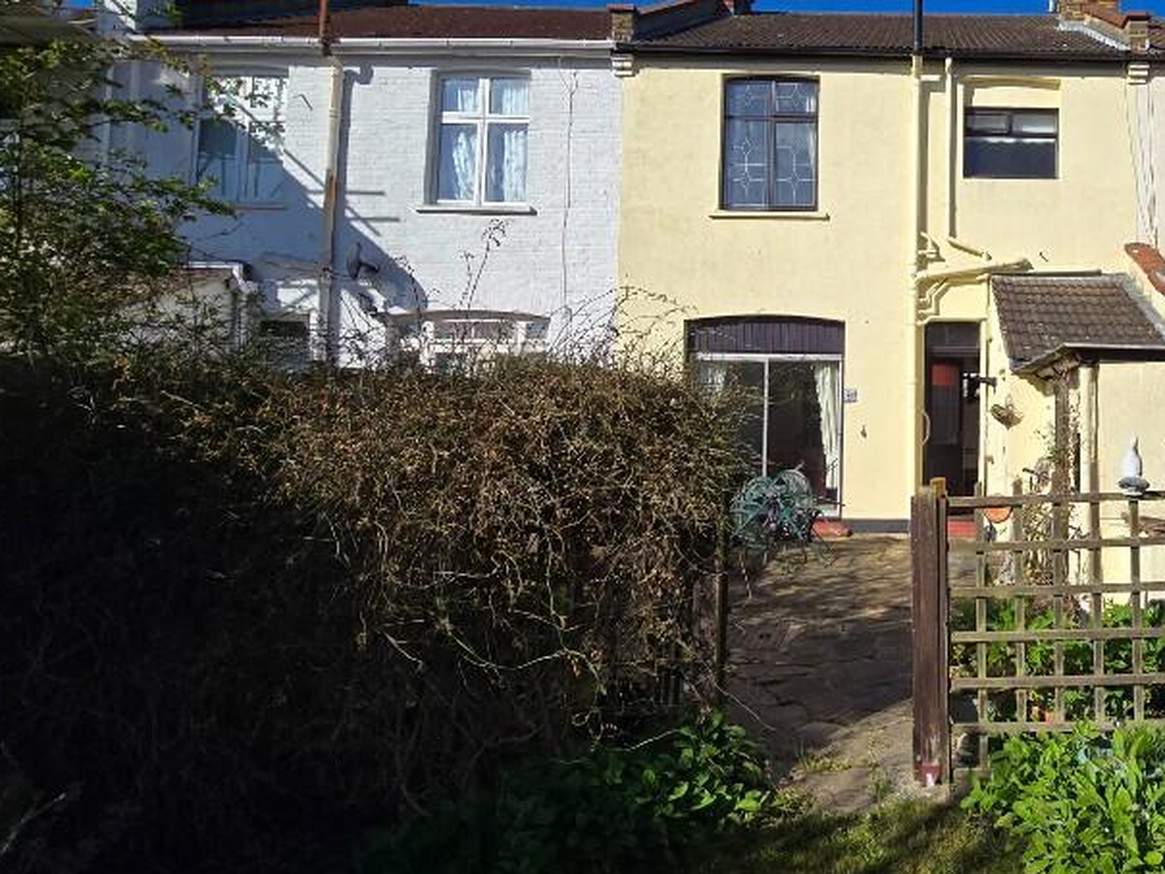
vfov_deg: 60.6
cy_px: 354
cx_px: 930
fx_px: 741
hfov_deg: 69.1
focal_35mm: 22
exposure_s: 1/3026
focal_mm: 2.2
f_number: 2.2
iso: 50
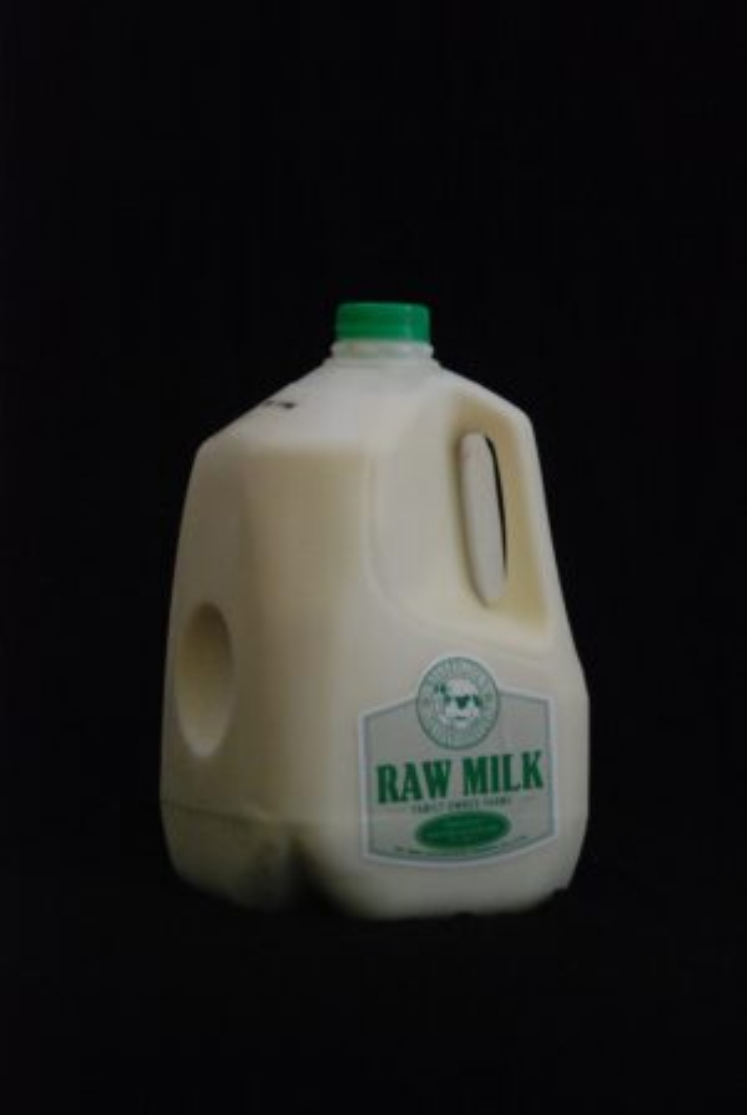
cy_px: 558
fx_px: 3816
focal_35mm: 123
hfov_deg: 11.2
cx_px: 374
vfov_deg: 16.6
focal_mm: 82
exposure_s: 1/50
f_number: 5
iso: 1600
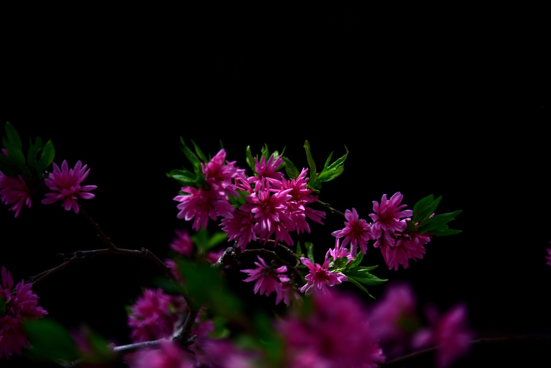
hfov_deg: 6.9
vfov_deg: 4.6
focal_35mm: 300
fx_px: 4594
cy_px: 184
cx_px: 276
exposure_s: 1/4000
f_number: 5.6
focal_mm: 300
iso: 320
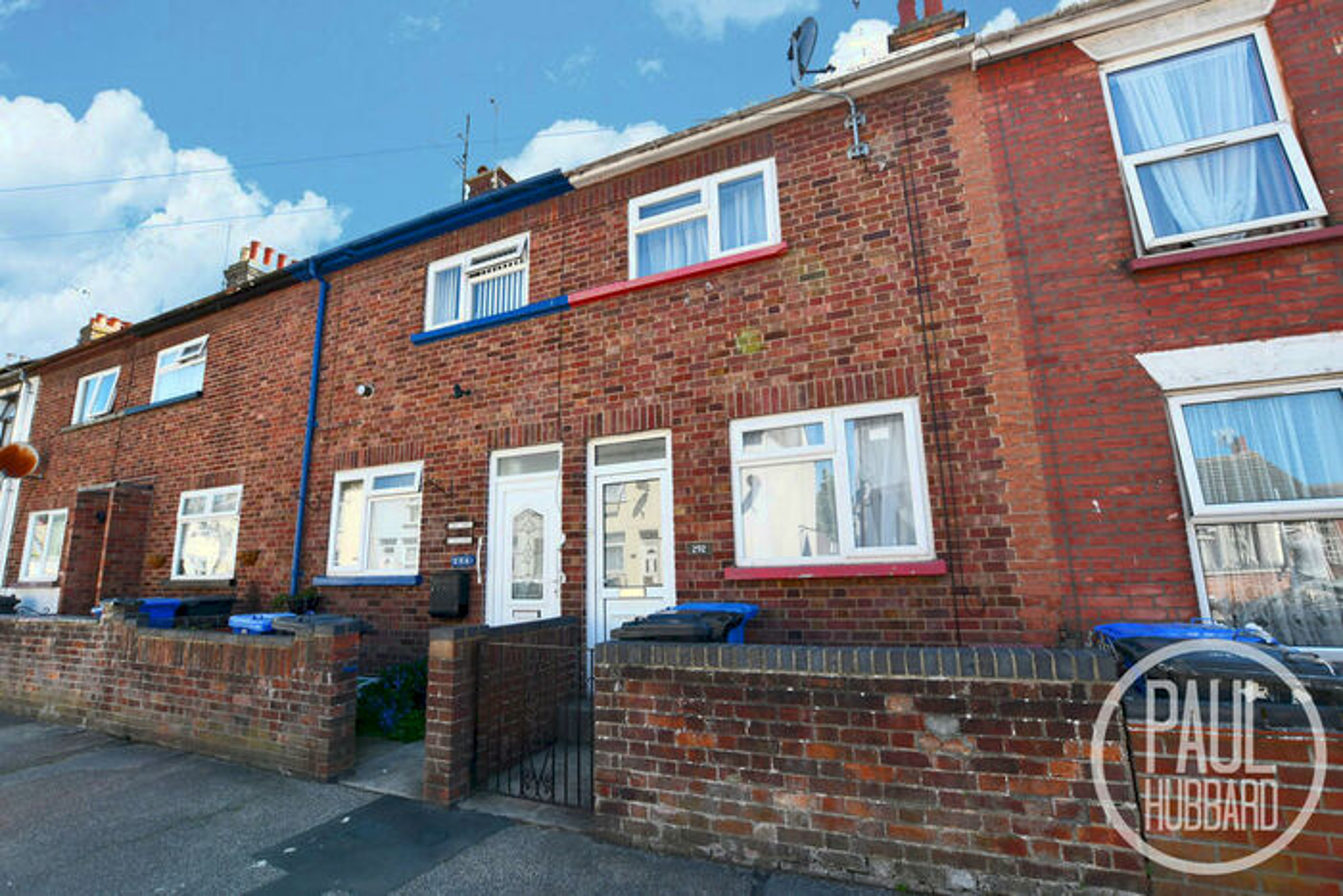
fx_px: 560
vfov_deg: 77.4
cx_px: 672
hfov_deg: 100.4
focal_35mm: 15
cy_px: 448
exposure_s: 1/250
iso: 200
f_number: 8
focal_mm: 10
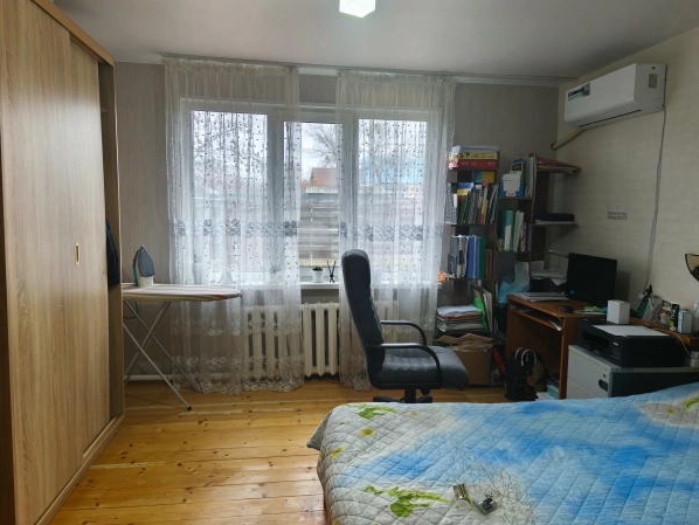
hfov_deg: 71.6
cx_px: 353
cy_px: 255
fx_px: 485
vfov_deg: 56.8
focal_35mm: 24
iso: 640
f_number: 1.7
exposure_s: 1/50
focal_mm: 5.35
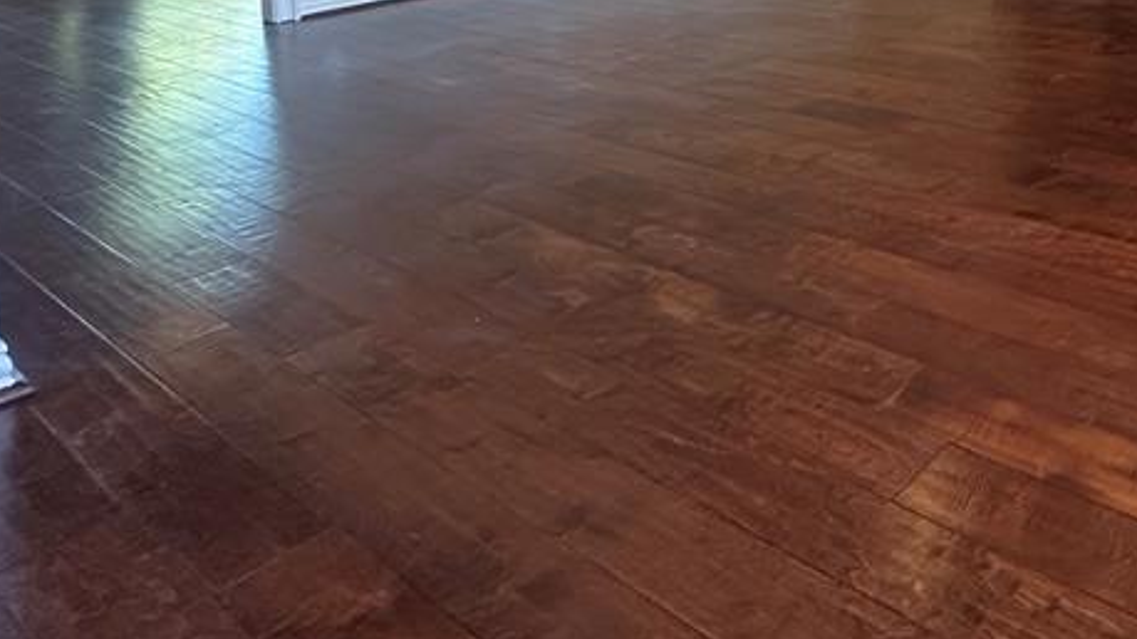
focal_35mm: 34
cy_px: -183
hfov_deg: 53.1
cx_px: 951
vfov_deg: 28.6
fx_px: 1025
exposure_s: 1/120
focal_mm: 2.22
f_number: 2.2
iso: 250
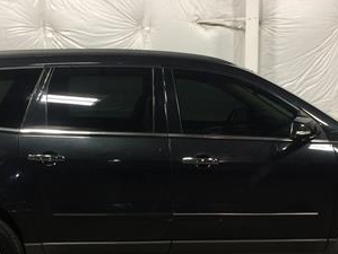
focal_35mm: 62
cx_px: 161
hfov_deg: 31.2
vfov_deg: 23.4
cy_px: 201
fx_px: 606
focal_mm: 4.15
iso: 64
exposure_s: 1/30
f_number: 2.2
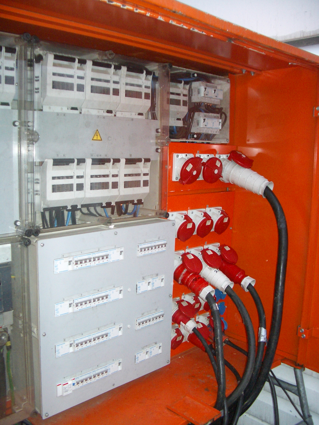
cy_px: 212
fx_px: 430
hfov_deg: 40.7
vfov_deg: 52.6
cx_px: 160
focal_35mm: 35
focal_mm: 5.8
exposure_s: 1/60
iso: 200
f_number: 2.6
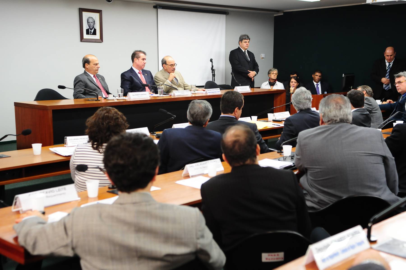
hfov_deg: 42.8
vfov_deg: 29.2
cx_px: 203
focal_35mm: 46
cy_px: 135
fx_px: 519
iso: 2000
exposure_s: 1/125
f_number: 4
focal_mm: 46
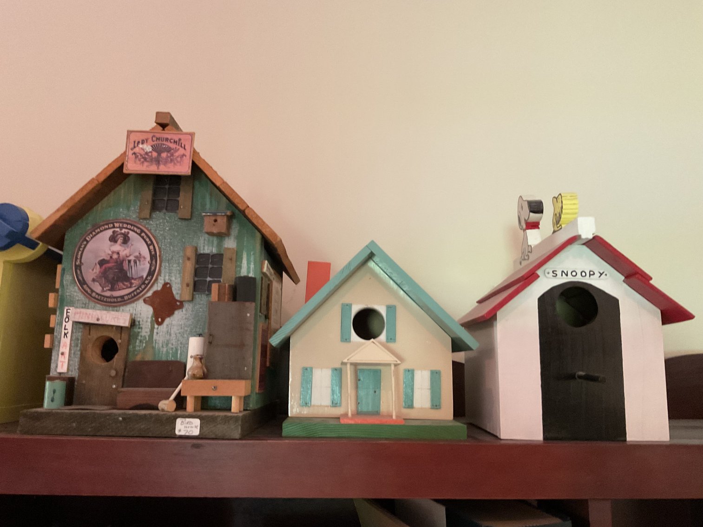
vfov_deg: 48.2
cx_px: 352
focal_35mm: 29
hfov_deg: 61.7
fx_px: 589
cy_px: 264
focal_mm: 3
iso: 320
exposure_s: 1/30
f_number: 1.8
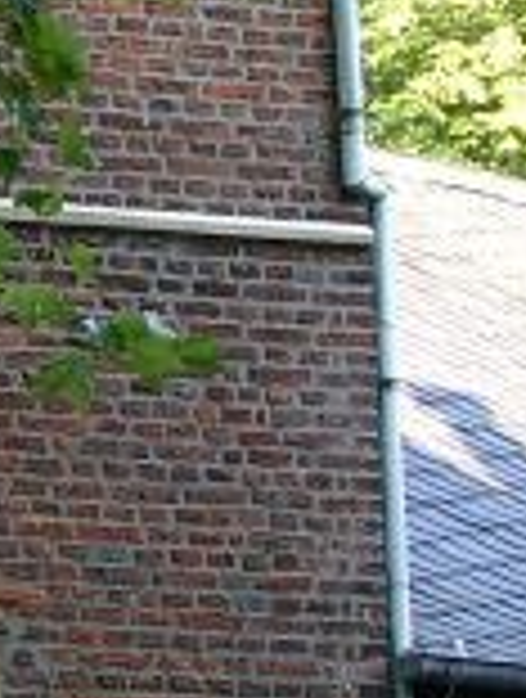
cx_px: -593
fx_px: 3531
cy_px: 302
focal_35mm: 175
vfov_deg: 11.3
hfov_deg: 8.0
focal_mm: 7.16
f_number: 2.8
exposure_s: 1/110
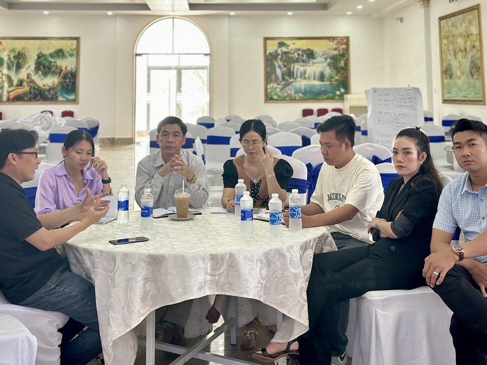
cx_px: 244
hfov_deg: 39.7
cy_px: 182
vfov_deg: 30.3
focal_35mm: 48
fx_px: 675
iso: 80
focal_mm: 6.86
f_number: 1.78
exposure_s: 1/60
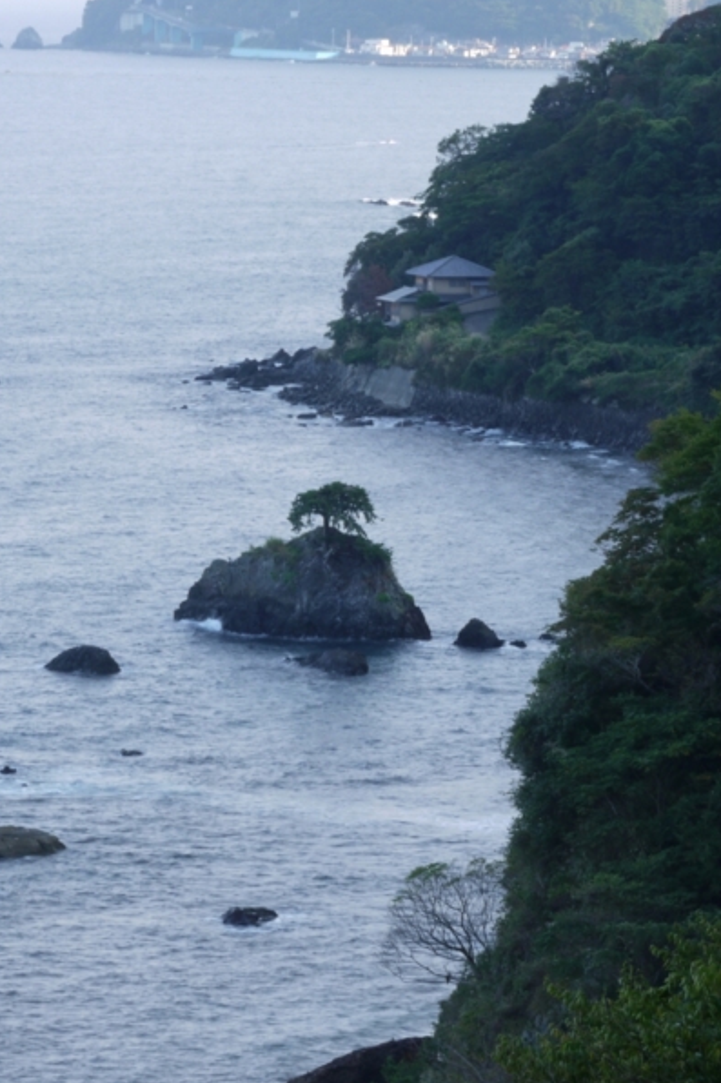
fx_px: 6041
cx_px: 89
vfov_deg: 10.2
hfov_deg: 6.8
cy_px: 540
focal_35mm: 201
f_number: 22
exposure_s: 1/2.5
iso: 100
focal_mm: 72
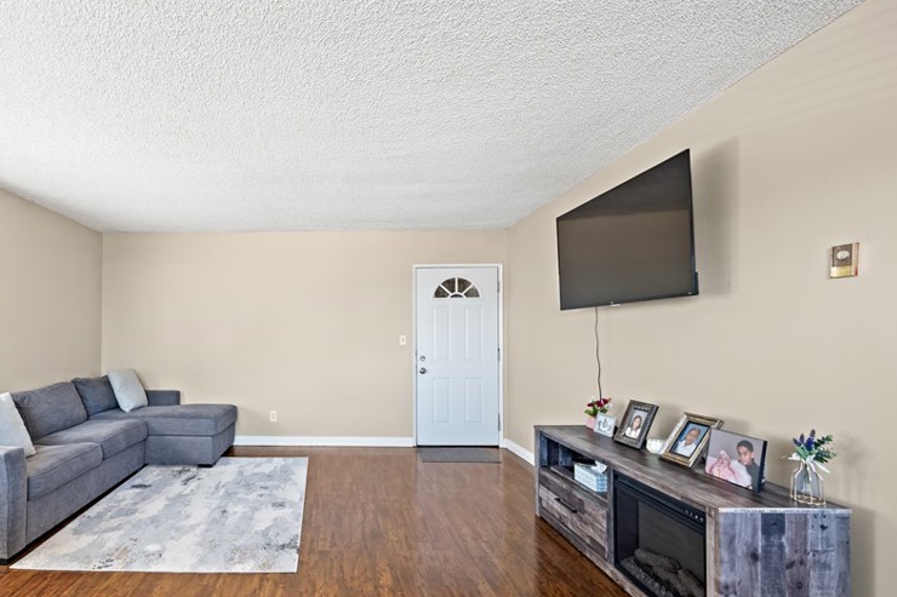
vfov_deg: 67.2
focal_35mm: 18
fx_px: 448
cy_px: 332
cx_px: 324
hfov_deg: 87.8
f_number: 5
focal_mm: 13
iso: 1000
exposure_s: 1/4
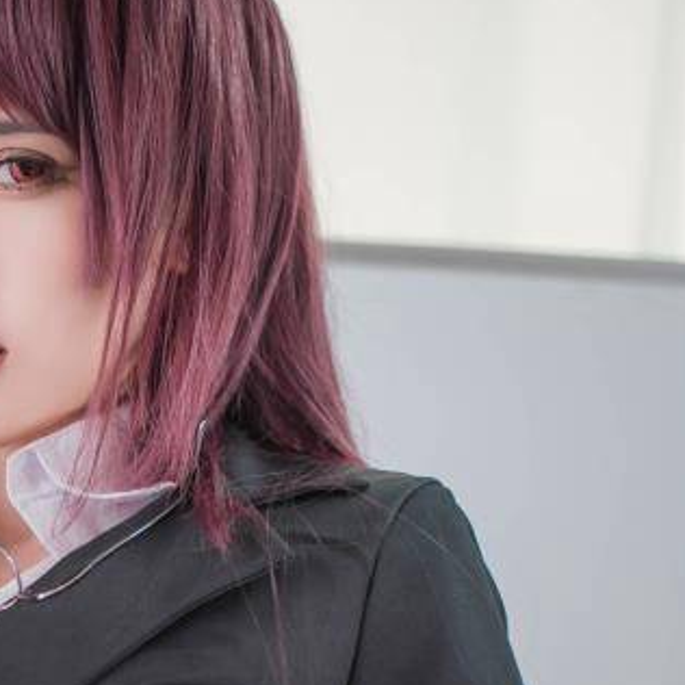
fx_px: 2530
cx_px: -49
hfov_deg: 15.1
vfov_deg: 14.7
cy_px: 906
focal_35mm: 113
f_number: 2
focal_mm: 35
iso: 320
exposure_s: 1/80
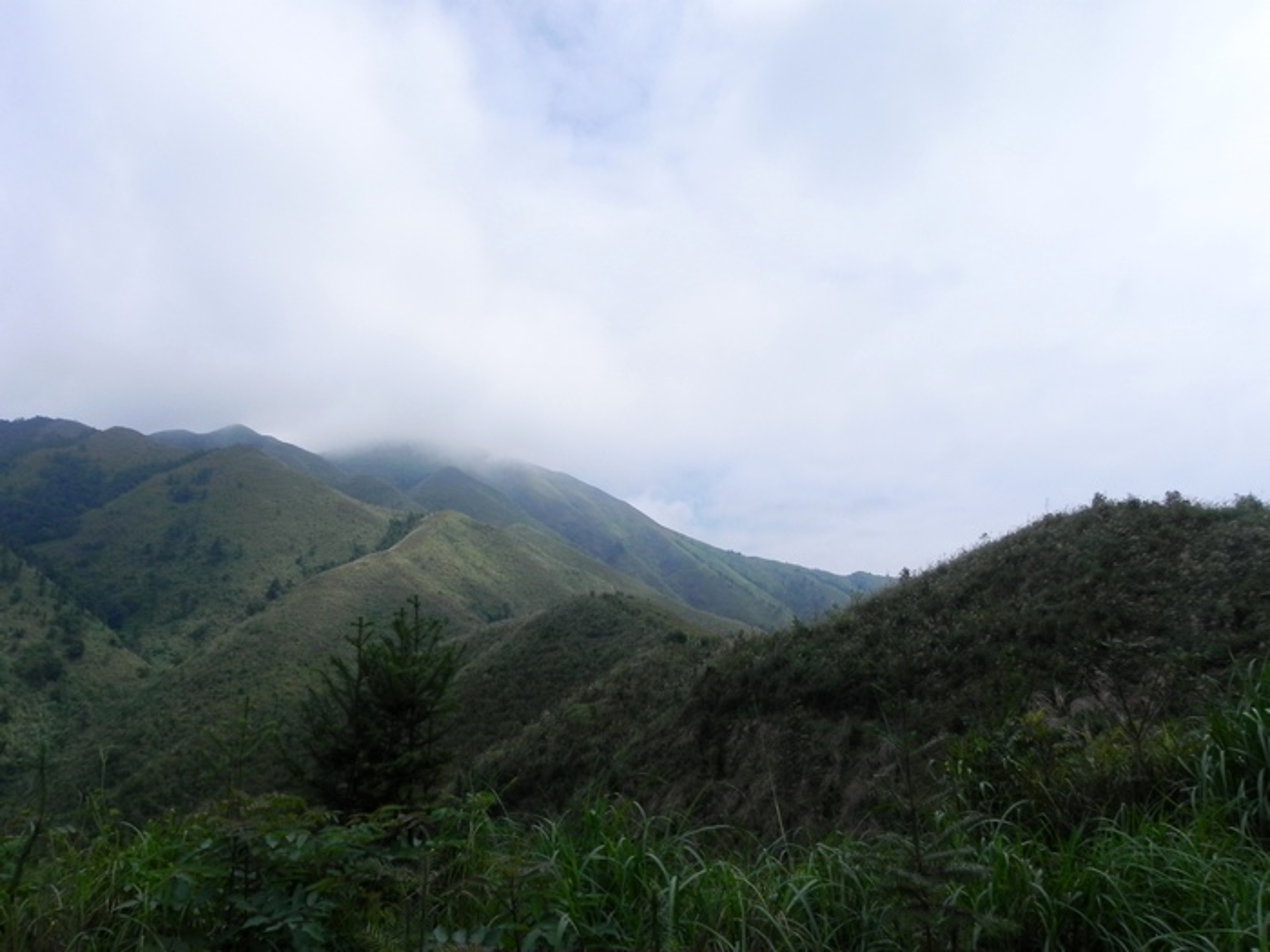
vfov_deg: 53.1
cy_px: 476
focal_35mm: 26
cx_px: 635
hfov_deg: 67.3
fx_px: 954
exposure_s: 1/643
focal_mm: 4.6
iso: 160
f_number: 8
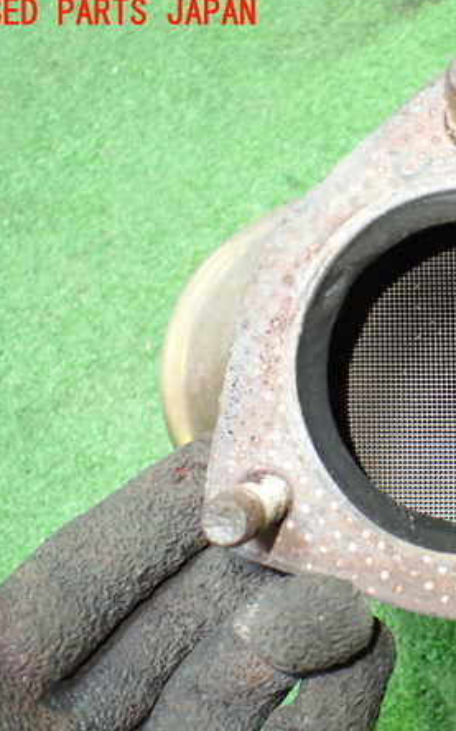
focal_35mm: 43
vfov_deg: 46.2
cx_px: 451
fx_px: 856
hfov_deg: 28.1
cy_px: 364
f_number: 2.3
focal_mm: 5.4
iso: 800
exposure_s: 1/40
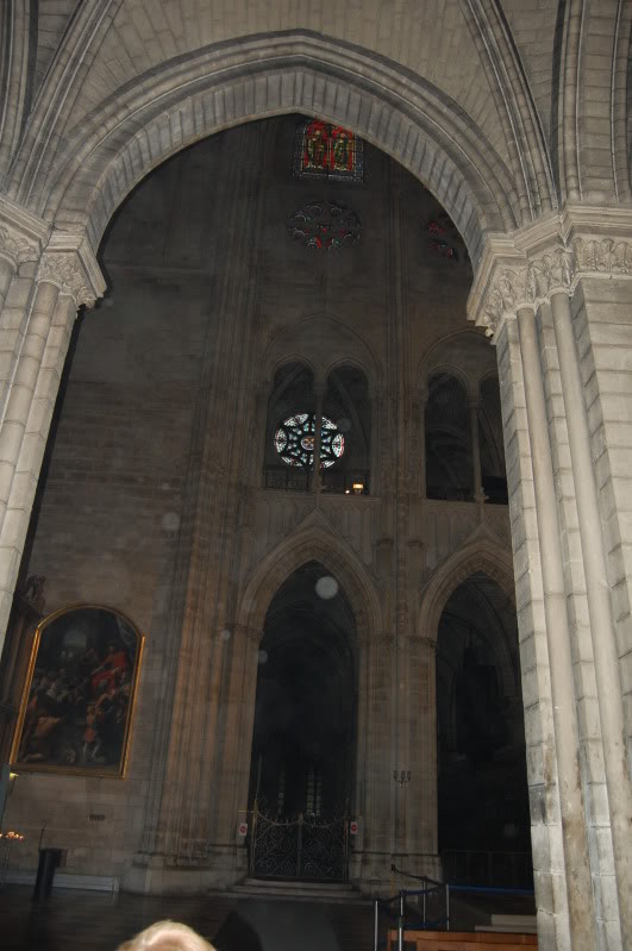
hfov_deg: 47.8
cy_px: 476
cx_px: 316
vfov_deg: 67.4
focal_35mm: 27
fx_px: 712
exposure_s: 1/60
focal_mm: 18
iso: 560
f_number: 3.5
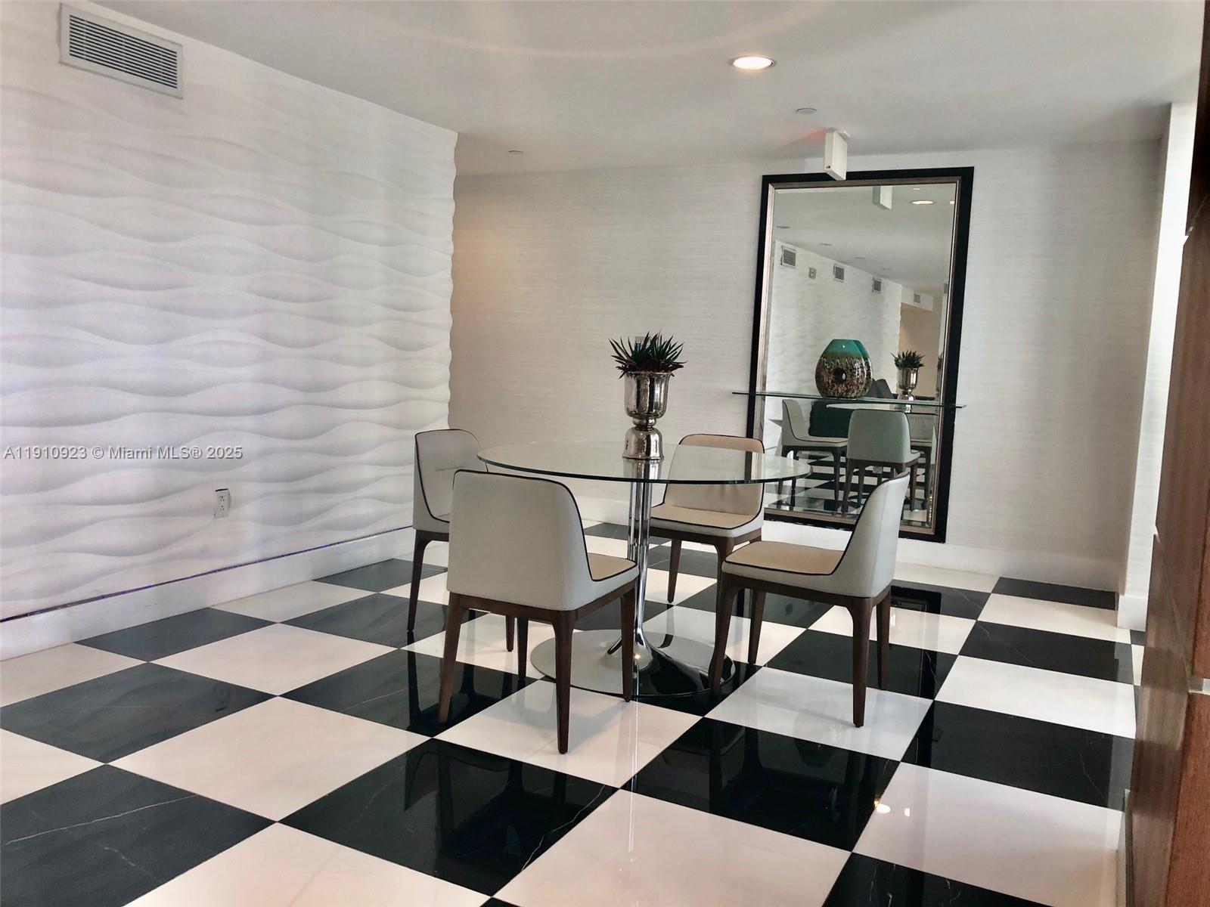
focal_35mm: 28
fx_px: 979
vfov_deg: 49.7
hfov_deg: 63.4
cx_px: 605
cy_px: 454
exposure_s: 1/30
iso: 25
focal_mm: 4
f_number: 1.8
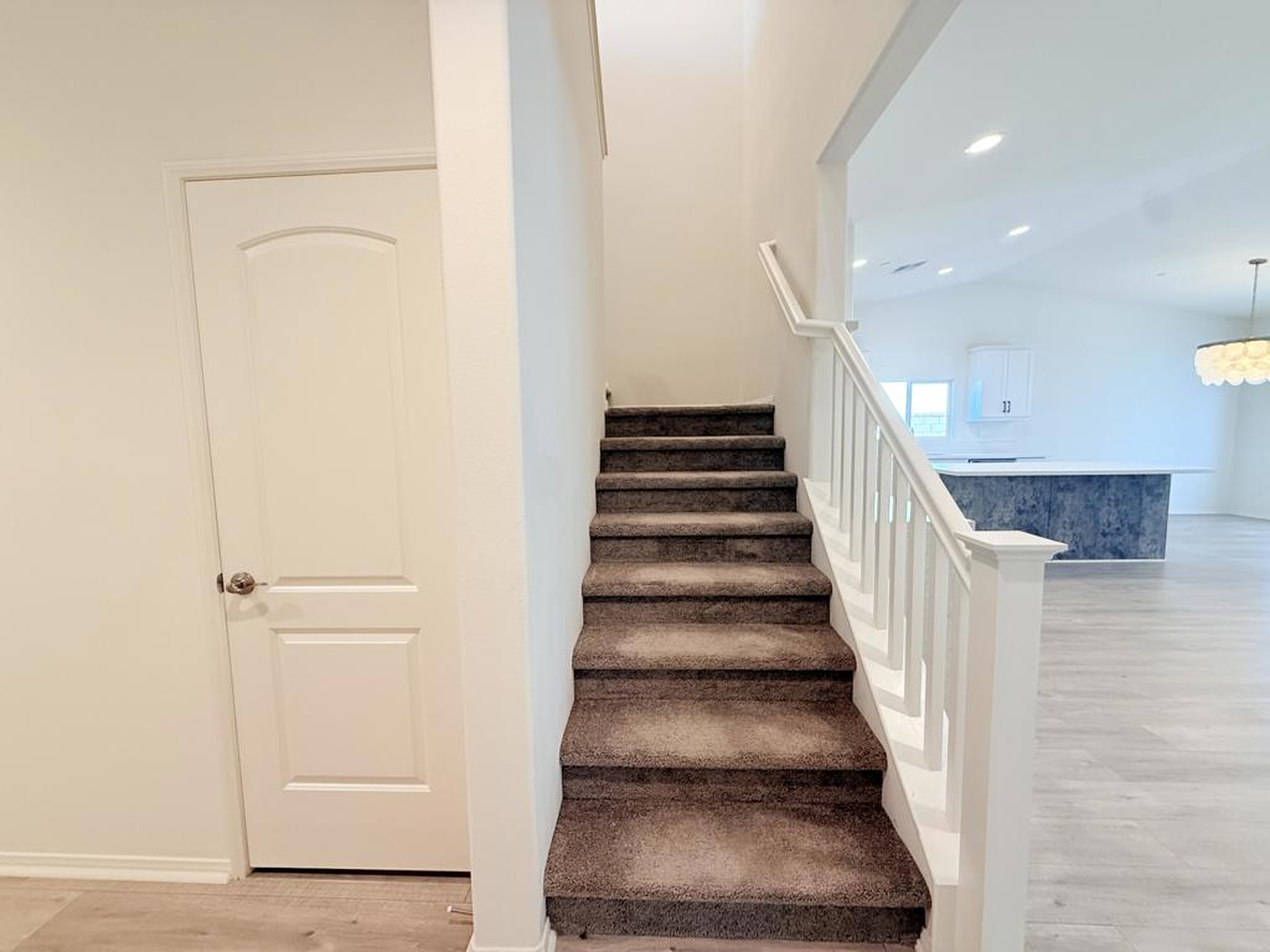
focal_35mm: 14
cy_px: 476
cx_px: 635
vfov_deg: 85.7
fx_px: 514
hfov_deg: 102.1
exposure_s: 1/120
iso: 200
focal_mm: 2.22
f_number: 2.2
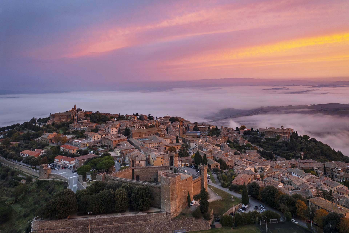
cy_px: 116
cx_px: 174
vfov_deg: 46.4
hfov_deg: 65.5
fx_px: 271
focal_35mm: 28
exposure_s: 1/13
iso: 100
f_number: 4
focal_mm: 10.26
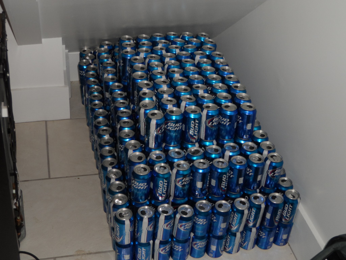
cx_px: 173
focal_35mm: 53
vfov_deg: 27.5
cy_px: 130
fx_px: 530
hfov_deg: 36.2
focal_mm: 8.7
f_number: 4
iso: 160
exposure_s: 1/45
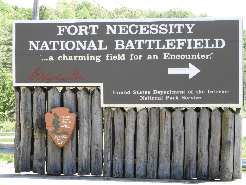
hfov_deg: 9.9
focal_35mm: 200
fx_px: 1421
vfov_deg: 7.4
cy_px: 92
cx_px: 123
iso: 100
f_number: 5.3
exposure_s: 1/100
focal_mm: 35.8
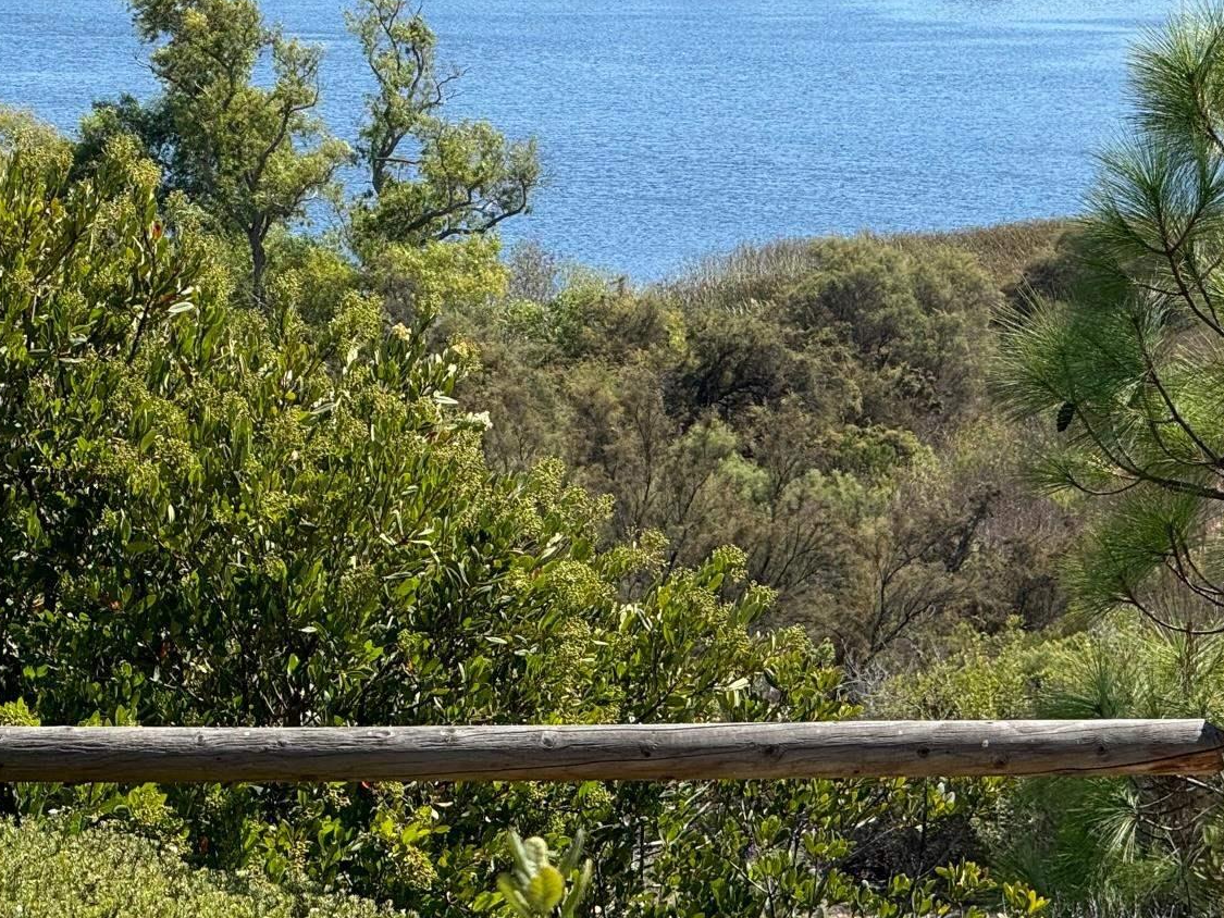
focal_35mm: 215
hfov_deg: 9.2
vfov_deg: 6.9
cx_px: 405
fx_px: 7603
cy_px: 191
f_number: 2.8
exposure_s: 1/767
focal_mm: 15.66
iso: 50
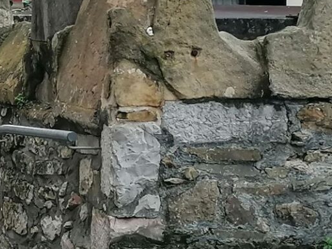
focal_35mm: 177
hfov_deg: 10.8
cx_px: -151
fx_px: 1698
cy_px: -5
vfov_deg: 8.3
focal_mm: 4.75
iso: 50
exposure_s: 1/233
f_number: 1.8
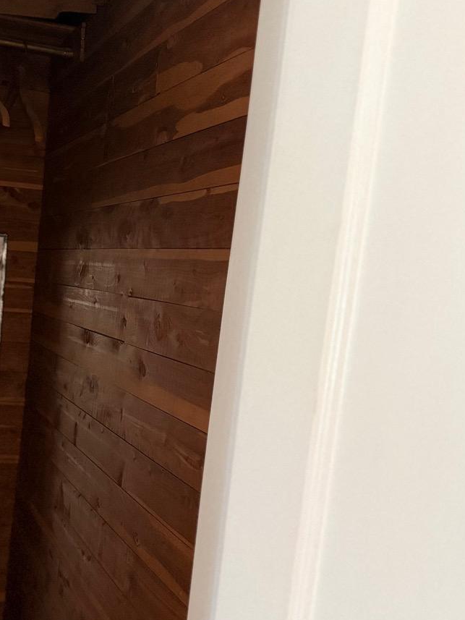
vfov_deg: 43.7
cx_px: 57
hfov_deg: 32.2
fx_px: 770
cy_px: 364
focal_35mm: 43
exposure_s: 1/60
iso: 640
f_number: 1.78
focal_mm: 6.76
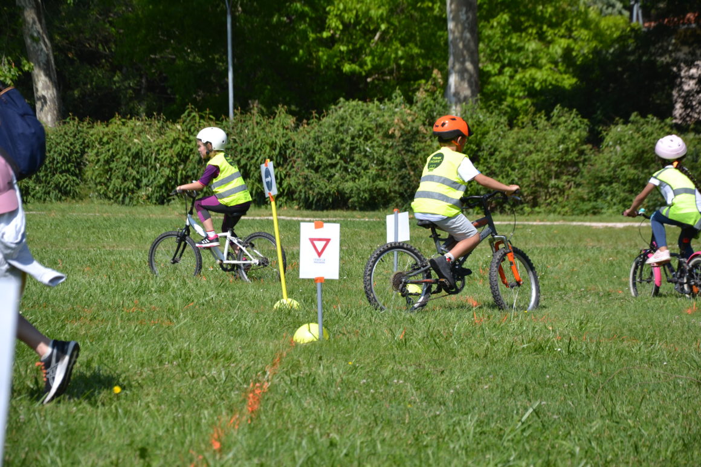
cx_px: 350
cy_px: 234
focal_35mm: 158
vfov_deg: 8.7
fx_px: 3066
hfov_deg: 13.0
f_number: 5.6
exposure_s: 1/1250
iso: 400
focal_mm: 105
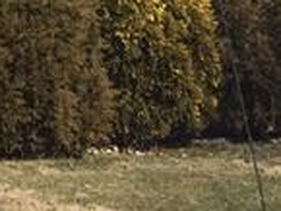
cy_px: -219
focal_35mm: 205
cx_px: -566
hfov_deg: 8.2
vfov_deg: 7.0
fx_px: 1665
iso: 32
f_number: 2.2
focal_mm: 4.15
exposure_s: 1/2639
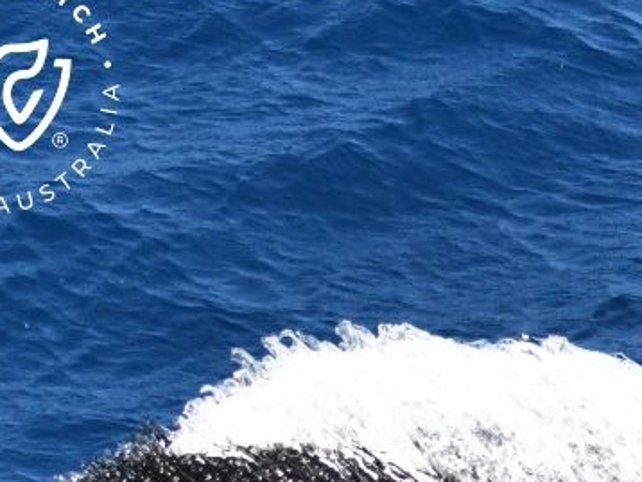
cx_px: 585
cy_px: 431
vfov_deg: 3.2
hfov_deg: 4.2
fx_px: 8760
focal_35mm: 472
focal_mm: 220
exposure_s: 1/8000
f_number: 5.6
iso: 1800
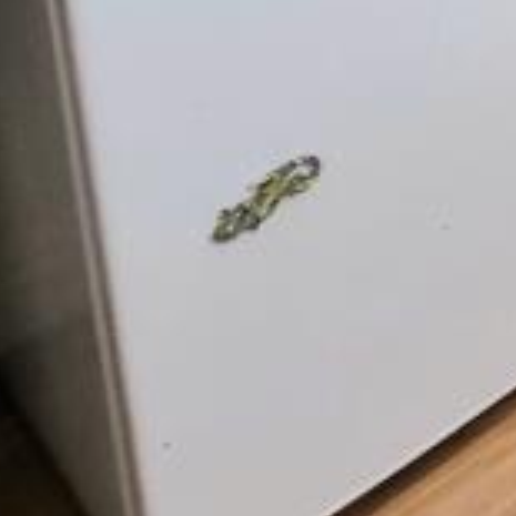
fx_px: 1282
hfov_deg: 14.8
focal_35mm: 76
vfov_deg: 15.4
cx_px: 1225
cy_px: -649
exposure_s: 1/50
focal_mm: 2.2
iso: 100
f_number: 2.2
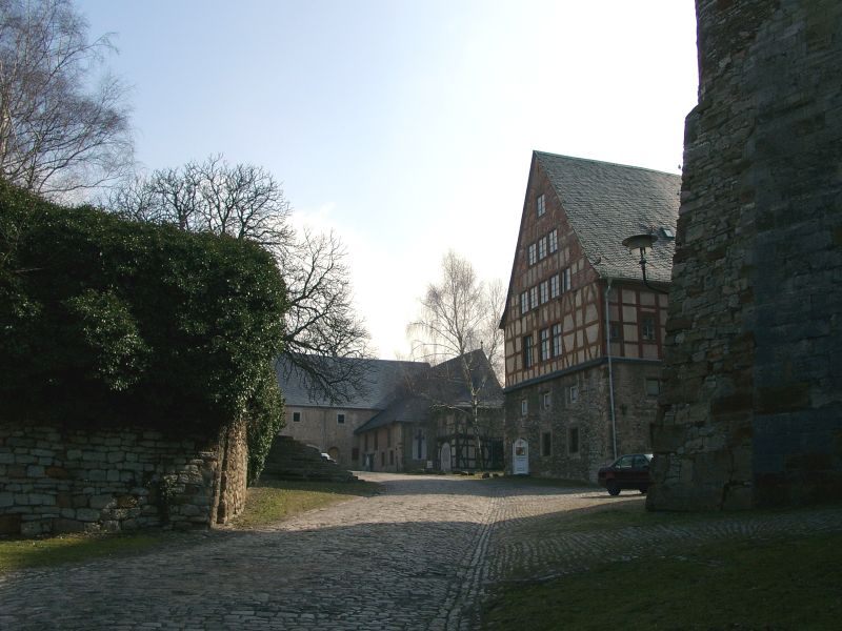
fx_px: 827
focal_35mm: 34
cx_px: 421
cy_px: 316
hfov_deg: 54.0
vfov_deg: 41.8
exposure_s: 1/1015
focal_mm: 7.13
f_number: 4
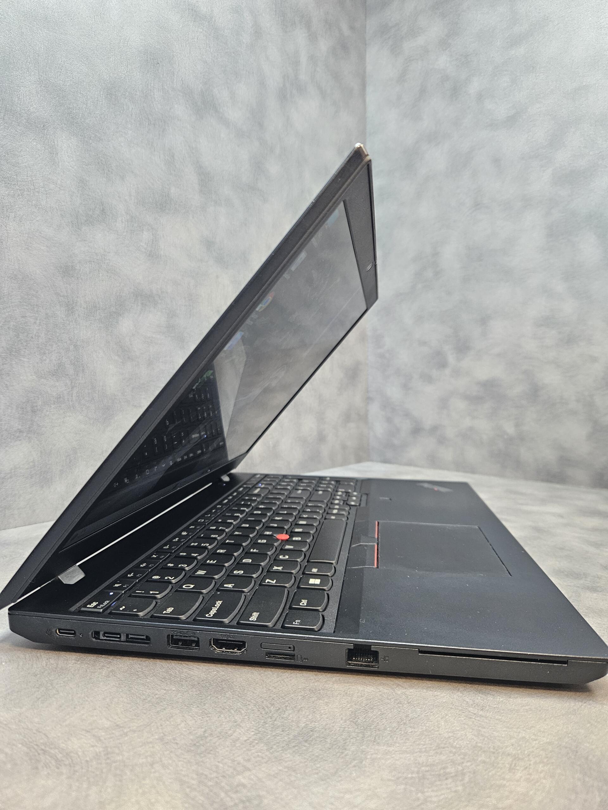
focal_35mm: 23
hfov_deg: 58.9
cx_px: 304
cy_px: 405
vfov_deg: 73.9
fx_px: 539
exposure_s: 1/100
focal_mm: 5.4
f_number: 1.8
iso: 500
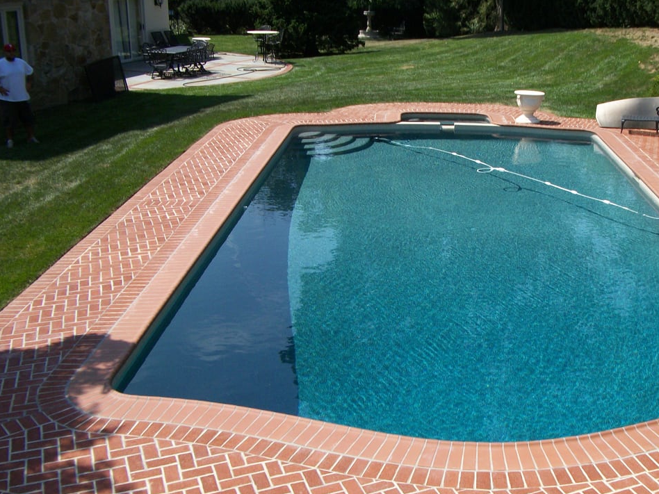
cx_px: 461
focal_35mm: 45
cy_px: 297
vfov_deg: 32.1
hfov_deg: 41.3
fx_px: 857
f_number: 8.8
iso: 80
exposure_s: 1/125
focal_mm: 5.7
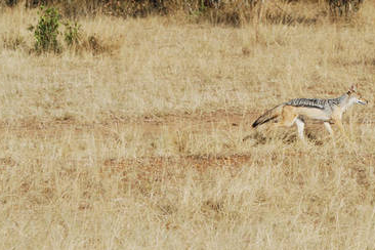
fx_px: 2573
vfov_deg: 5.6
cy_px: 84
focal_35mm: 247
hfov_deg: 8.3
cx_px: 297
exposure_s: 1/400
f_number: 7.1
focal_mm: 86
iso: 100
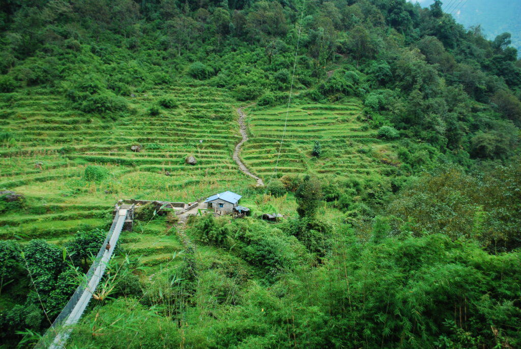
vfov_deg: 43.7
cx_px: 260
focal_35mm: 30
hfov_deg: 61.9
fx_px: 435
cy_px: 174
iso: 100
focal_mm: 20
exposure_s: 1/100
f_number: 5
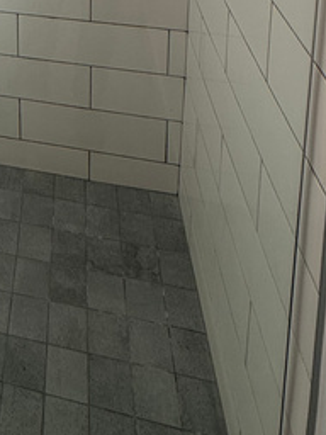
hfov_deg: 30.0
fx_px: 527
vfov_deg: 29.9
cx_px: -53
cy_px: -192
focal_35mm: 42
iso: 50
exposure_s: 1/193
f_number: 2.2
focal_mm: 2.22
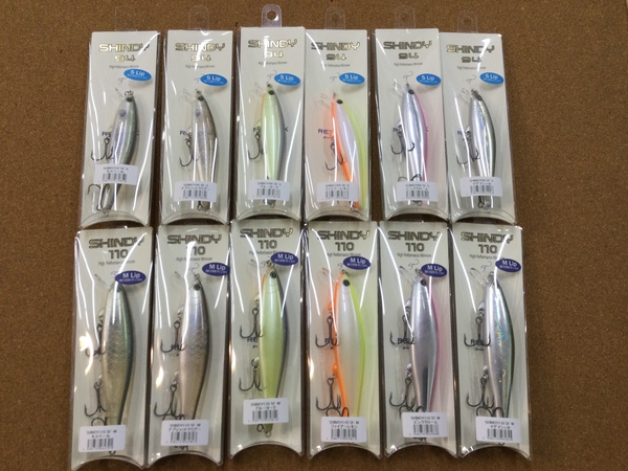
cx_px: 314
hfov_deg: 58.4
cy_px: 236
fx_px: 562
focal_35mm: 31
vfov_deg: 45.4
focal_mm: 3.3
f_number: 2.4
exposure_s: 1/40
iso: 32
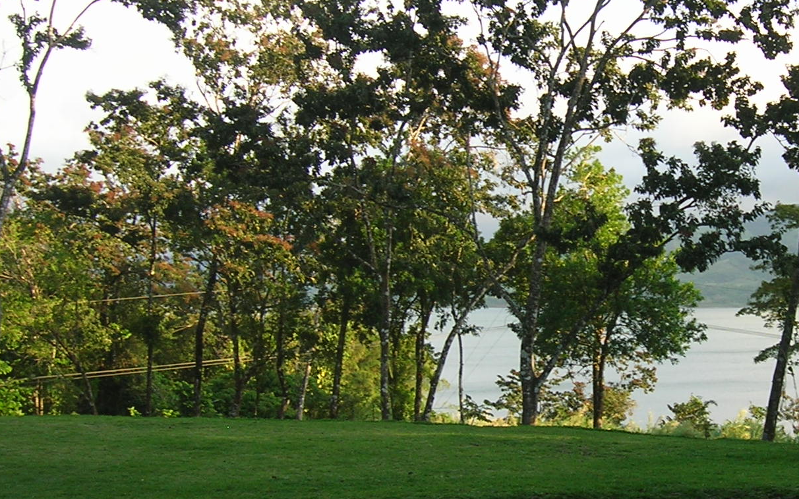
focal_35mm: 68
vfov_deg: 19.1
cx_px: 603
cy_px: 249
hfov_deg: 29.7
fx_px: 1480
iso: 50
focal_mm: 5.7
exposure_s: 1/100
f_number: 2.9
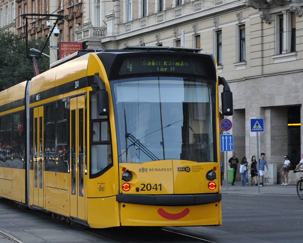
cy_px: 108
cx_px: 71
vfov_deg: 13.6
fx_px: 1013
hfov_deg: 16.9
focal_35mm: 113
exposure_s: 1/250
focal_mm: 50
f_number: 5
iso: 1600
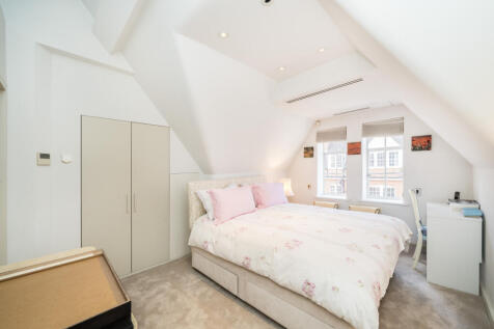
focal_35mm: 13
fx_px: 178
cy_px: 164
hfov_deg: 108.3
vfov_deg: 85.4
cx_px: 247
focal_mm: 13
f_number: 11
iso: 640
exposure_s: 1/20
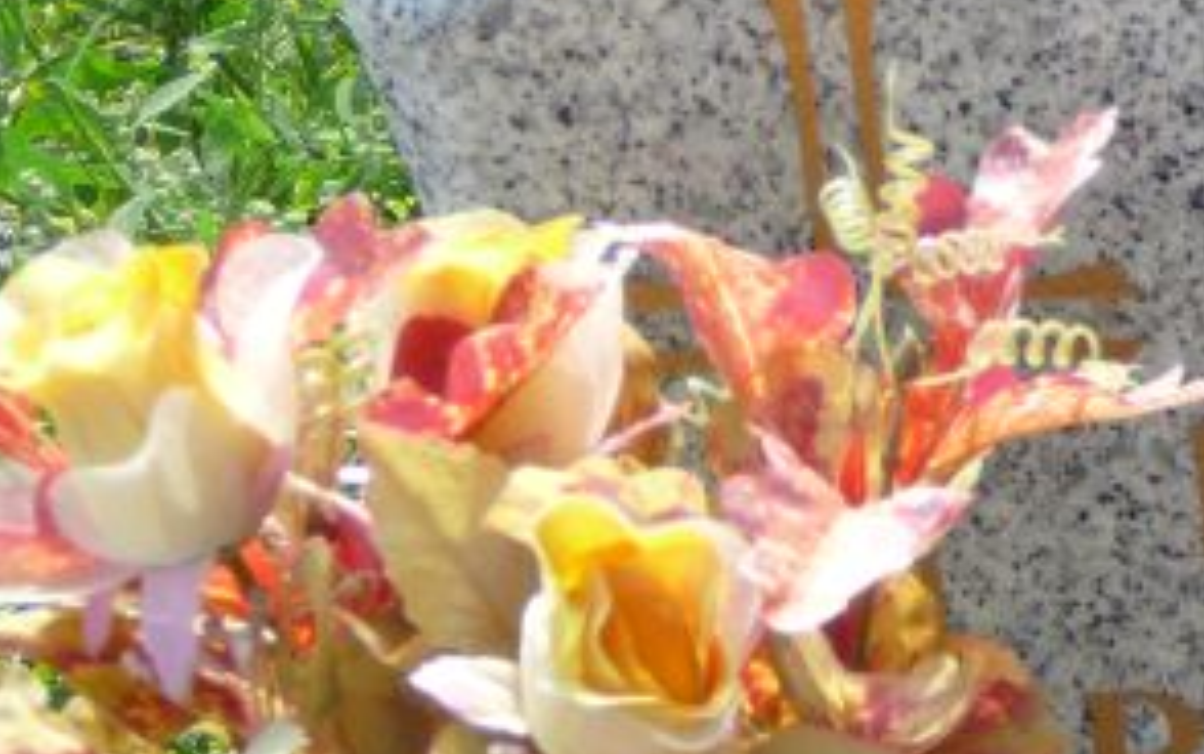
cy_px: 668
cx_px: 1274
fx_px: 6204
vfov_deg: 6.9
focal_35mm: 189
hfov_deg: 11.0
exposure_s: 1/250
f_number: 3.8
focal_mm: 12.2
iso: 80
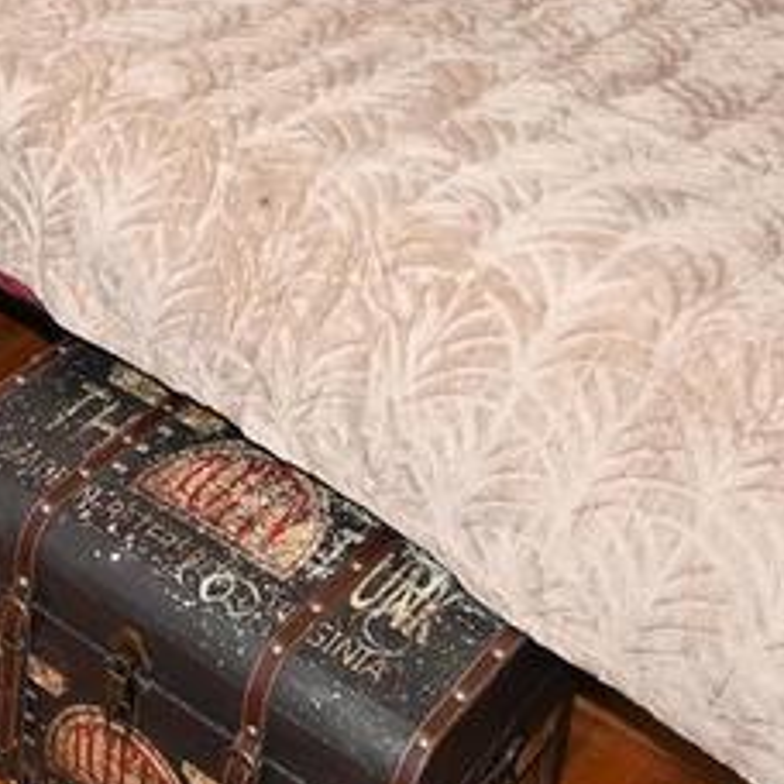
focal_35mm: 75
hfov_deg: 21.2
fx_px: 1922
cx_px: -199
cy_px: -268
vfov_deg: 20.8
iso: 500
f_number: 4
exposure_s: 1/160
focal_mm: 14
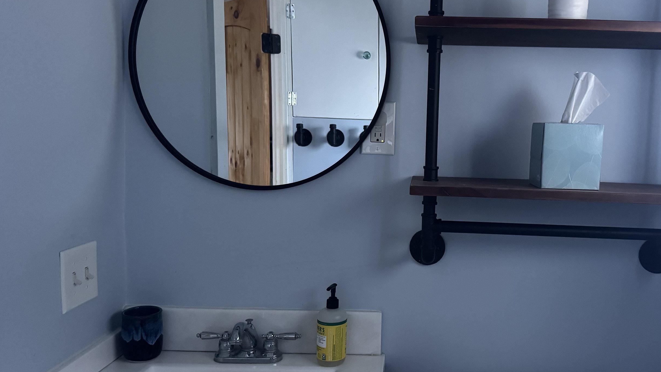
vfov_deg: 35.6
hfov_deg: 58.9
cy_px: 184
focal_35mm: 33
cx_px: 407
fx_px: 578
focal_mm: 6.76
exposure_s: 1/32
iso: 1000
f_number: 1.78
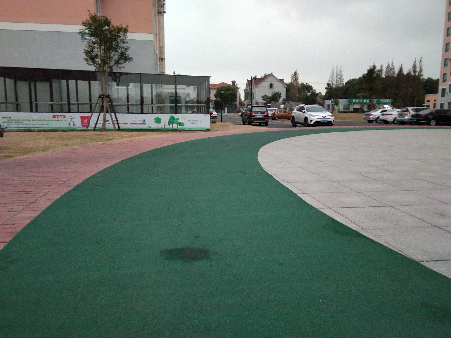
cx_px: 226
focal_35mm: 31
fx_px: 404
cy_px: 169
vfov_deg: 45.4
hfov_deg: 58.4
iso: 1000
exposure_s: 1/20
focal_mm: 3.69
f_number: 2.2
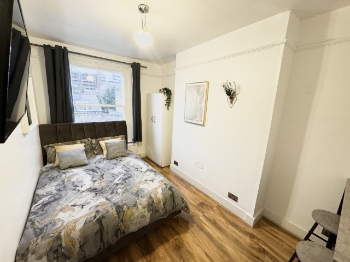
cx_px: 175
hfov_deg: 102.1
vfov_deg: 85.7
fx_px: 142
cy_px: 131
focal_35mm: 14
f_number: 2.2
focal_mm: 2.22
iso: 160
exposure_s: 1/50
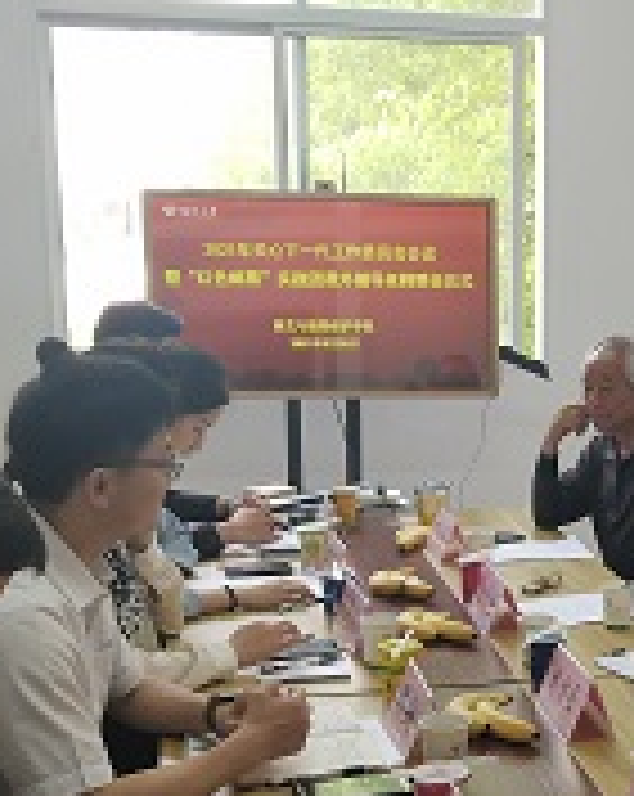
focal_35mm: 67
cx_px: 558
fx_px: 1576
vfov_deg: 28.2
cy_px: 528
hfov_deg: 22.3
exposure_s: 1/100
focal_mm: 3.95
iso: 184
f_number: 1.8
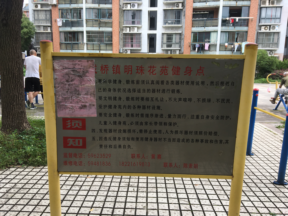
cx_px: 144
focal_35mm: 29
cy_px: 108
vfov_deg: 48.2
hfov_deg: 61.7
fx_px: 241
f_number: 2.2
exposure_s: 1/509
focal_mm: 4.15
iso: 25
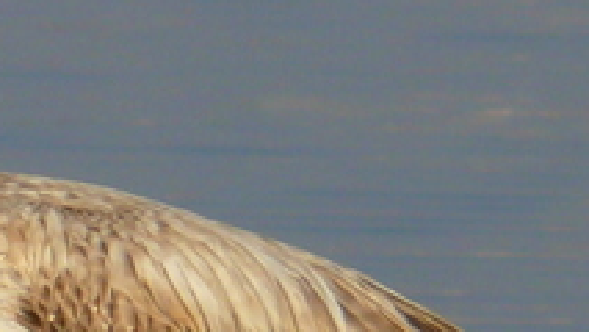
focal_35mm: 2583
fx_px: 40356
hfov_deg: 0.8
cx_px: -572
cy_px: 68
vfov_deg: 0.5
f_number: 5.6
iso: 100
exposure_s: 1/800
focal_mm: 88.8
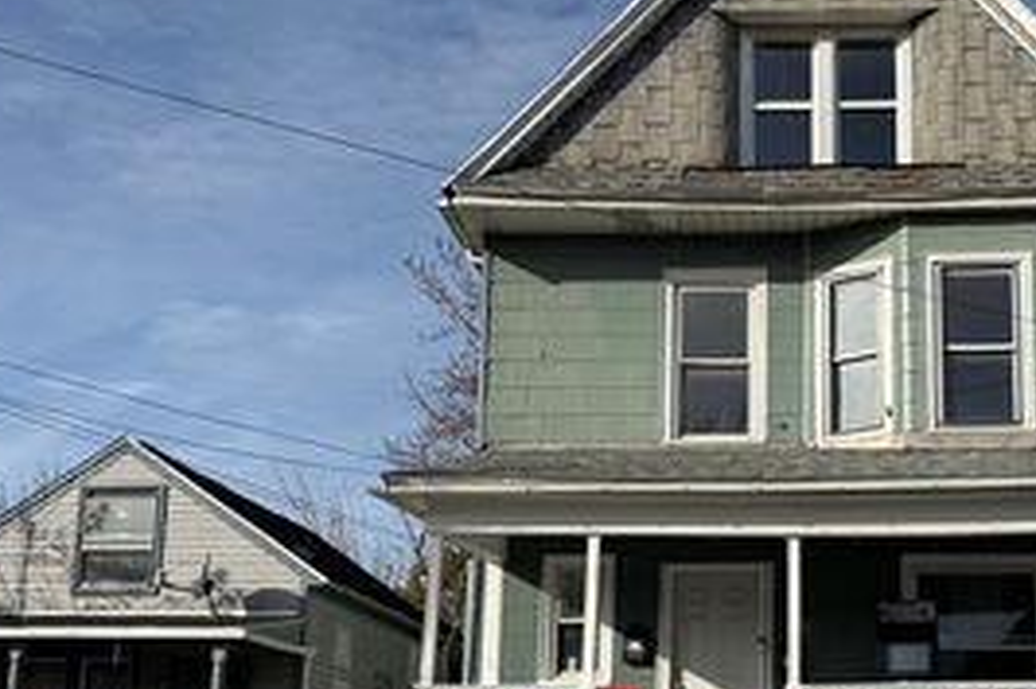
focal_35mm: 47
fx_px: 1352
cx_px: 791
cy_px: 543
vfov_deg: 28.1
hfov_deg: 40.6
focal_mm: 6.76
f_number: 1.78
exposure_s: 1/5714
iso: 80
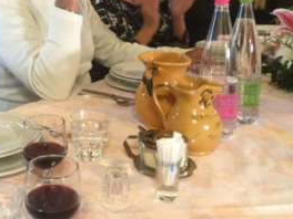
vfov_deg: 25.7
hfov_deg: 34.1
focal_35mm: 55
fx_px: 466
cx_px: 67
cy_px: 19
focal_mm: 4.15
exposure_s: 1/20
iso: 200
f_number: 2.2
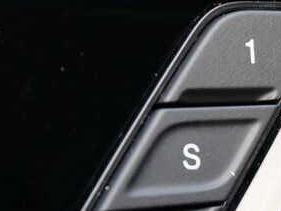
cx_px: 188
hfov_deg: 15.0
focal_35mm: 131
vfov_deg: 11.3
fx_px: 1064
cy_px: 168
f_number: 4.2
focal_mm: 18
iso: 250
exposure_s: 1/60
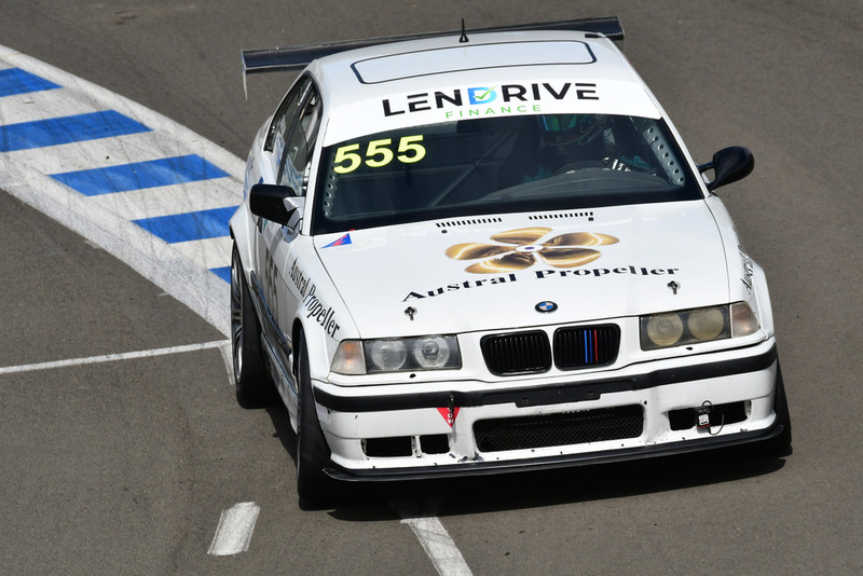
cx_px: 432
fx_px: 15107
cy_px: 288
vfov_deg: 2.2
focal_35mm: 630
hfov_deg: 3.3
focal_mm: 420
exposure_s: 1/640
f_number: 13
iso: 320
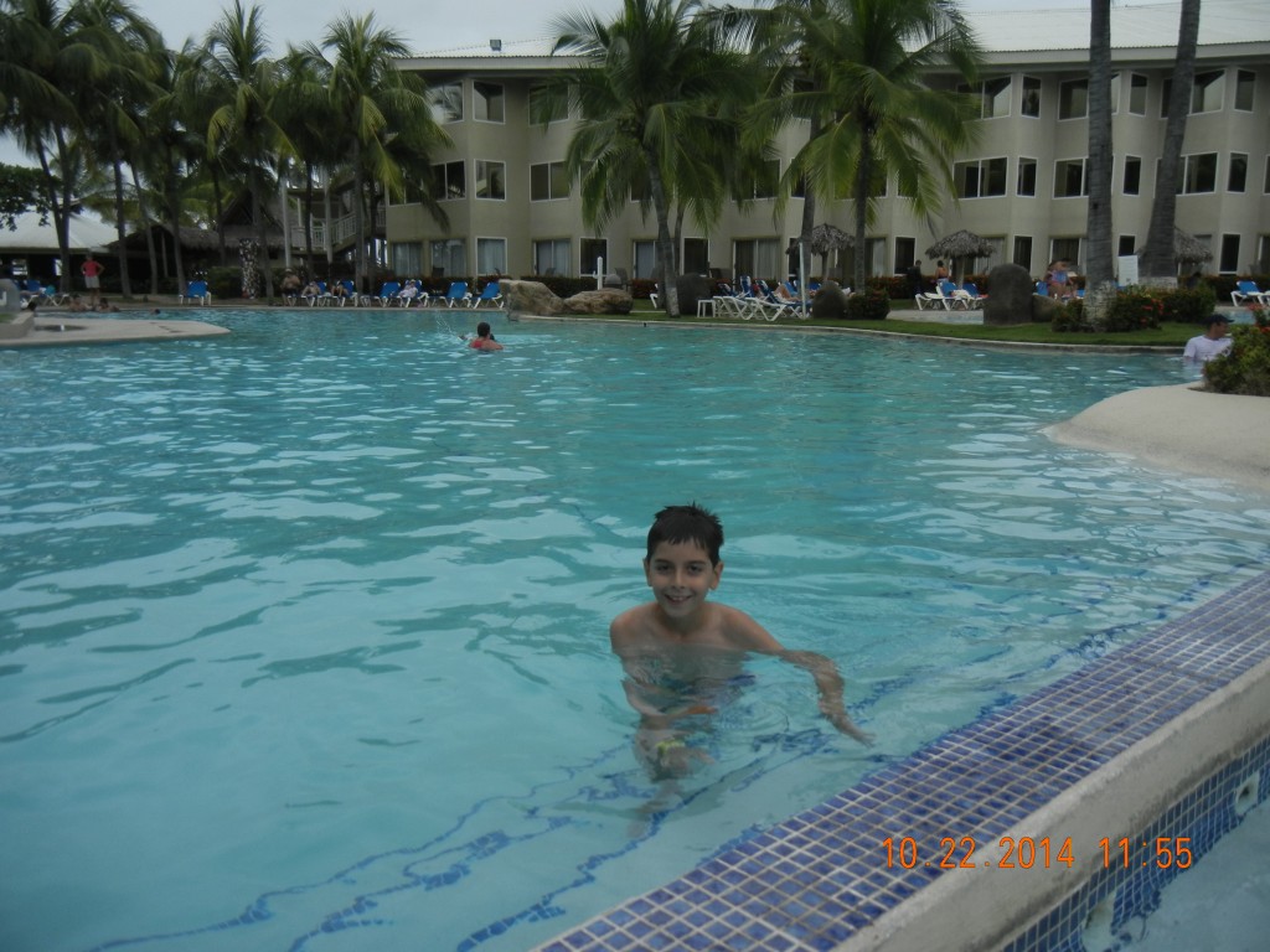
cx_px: 635
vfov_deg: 46.8
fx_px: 1101
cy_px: 476
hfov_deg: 60.0
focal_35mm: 30
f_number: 7
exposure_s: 1/526
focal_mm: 5.4
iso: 160
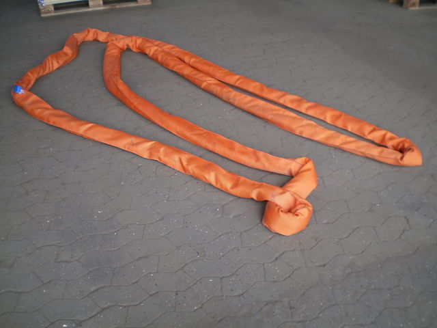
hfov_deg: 51.4
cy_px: 164
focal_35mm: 36
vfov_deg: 39.7
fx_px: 454
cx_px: 218
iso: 100
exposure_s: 1/80
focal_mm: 6.3
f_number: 3.1
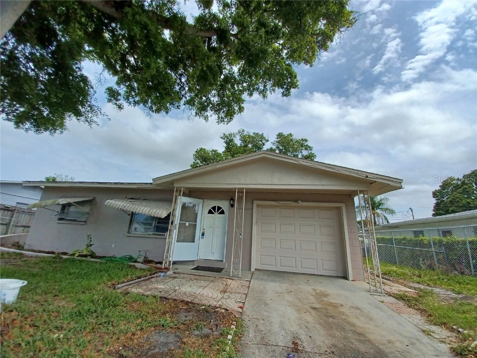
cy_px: 179
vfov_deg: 89.9
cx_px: 238
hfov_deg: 106.2
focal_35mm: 13
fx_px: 179
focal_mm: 1.42
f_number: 2.2
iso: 40
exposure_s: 1/2159
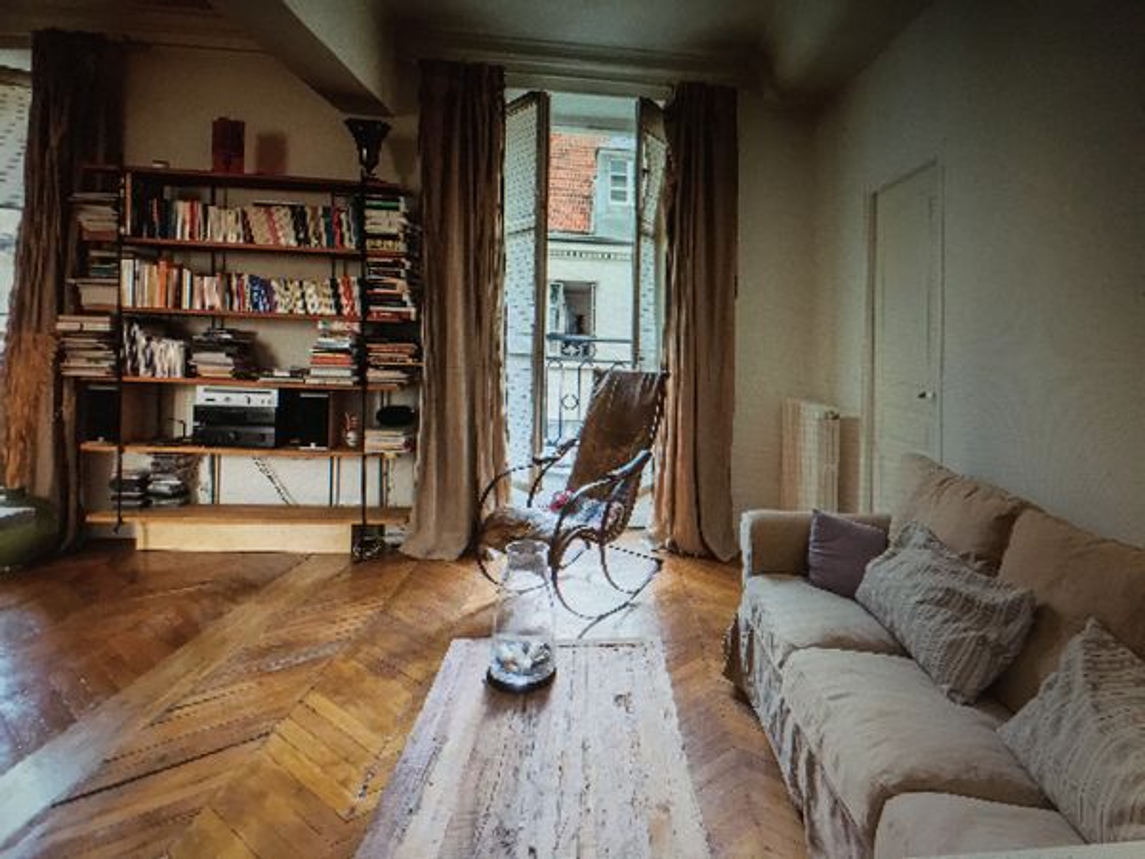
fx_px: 959
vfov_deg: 48.2
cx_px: 572
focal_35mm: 29
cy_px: 430
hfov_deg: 61.7
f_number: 2.2
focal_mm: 4.15
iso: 320
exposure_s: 1/17
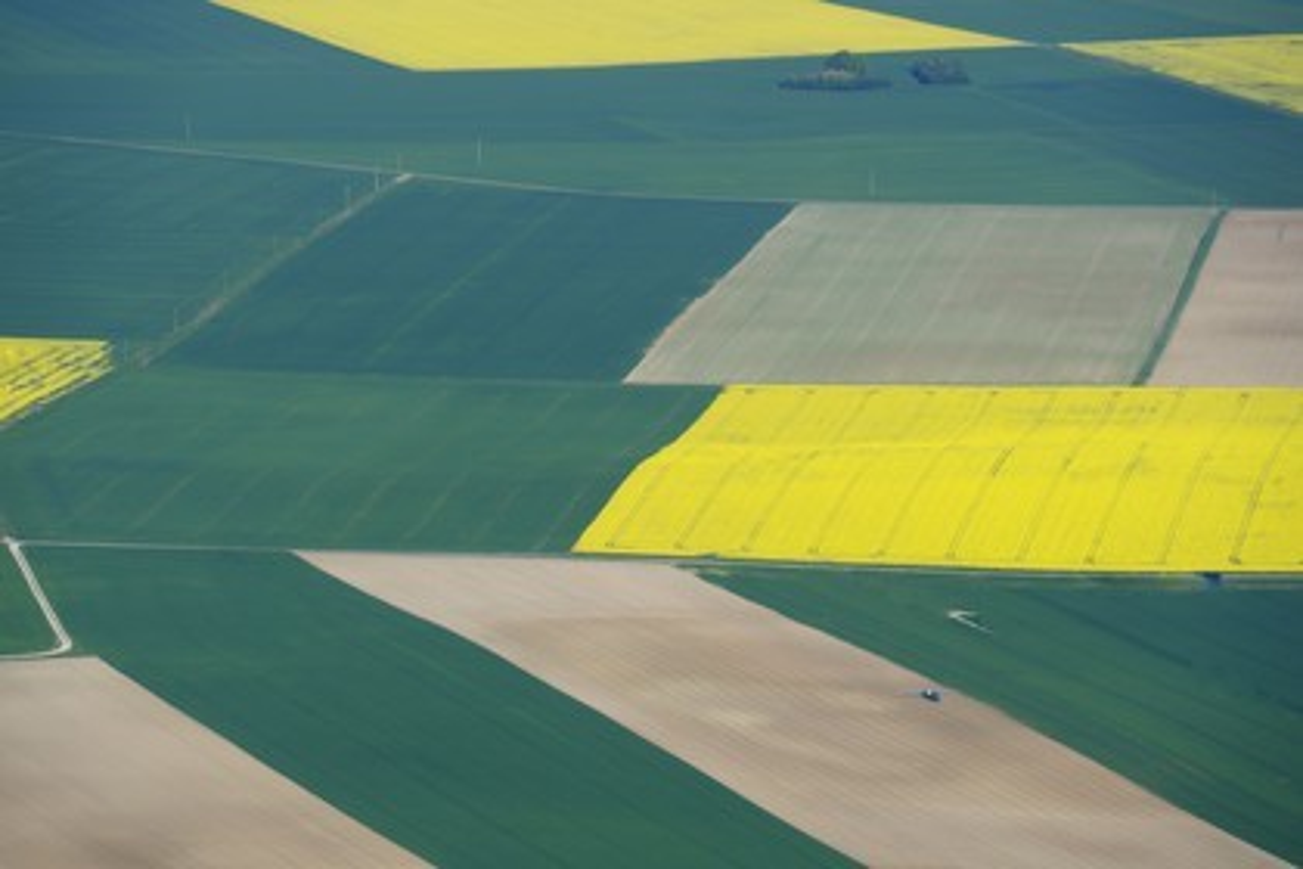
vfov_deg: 6.9
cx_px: 652
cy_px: 434
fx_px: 7238
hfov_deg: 10.3
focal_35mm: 200
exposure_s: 1/1600
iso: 400
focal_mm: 200
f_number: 6.3
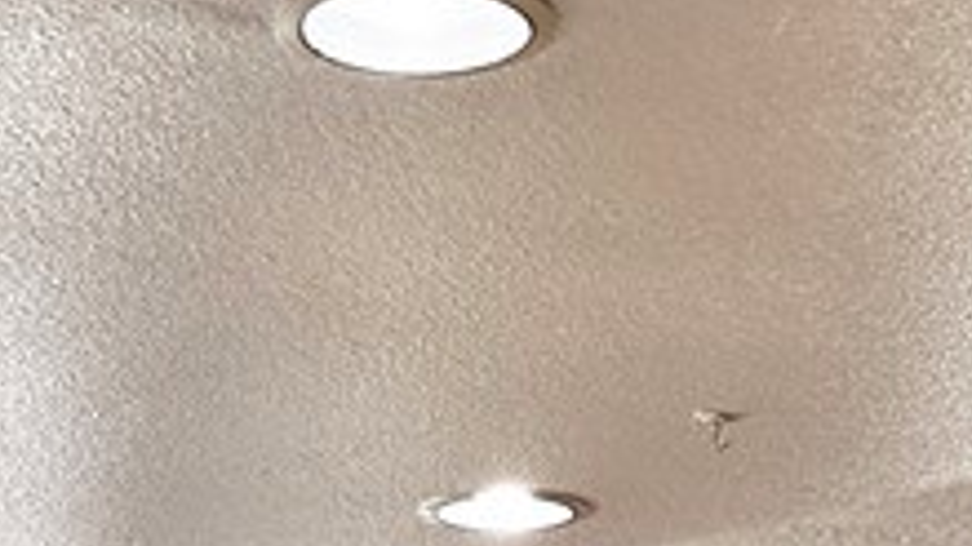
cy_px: 1336
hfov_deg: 17.4
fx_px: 3143
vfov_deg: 8.9
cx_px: 178
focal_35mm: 122
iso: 80
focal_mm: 6.86
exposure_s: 1/268
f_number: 1.78
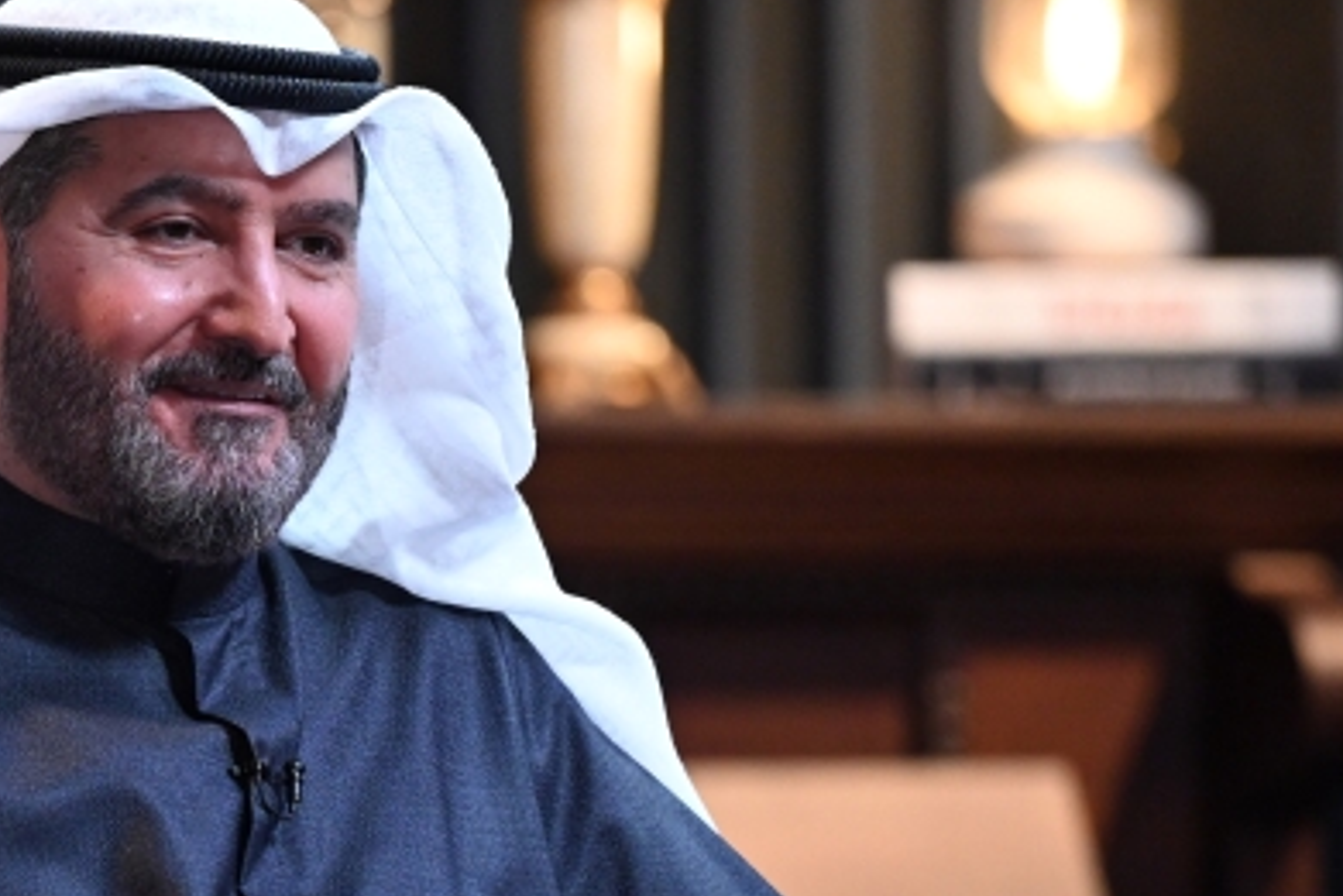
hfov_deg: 3.4
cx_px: 199
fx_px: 22913
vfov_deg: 2.2
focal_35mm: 614
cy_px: 886
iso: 2000
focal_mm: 200
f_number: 2.8
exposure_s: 1/50
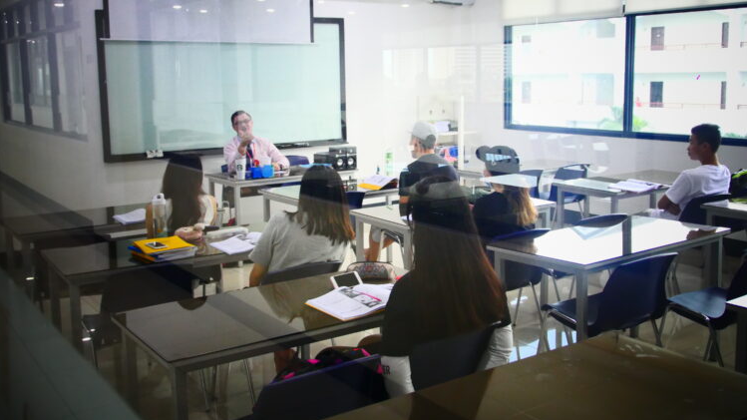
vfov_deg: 31.1
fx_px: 753
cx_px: 381
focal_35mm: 38
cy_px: 176
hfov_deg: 52.8
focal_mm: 17
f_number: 4
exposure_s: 1/60
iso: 3200
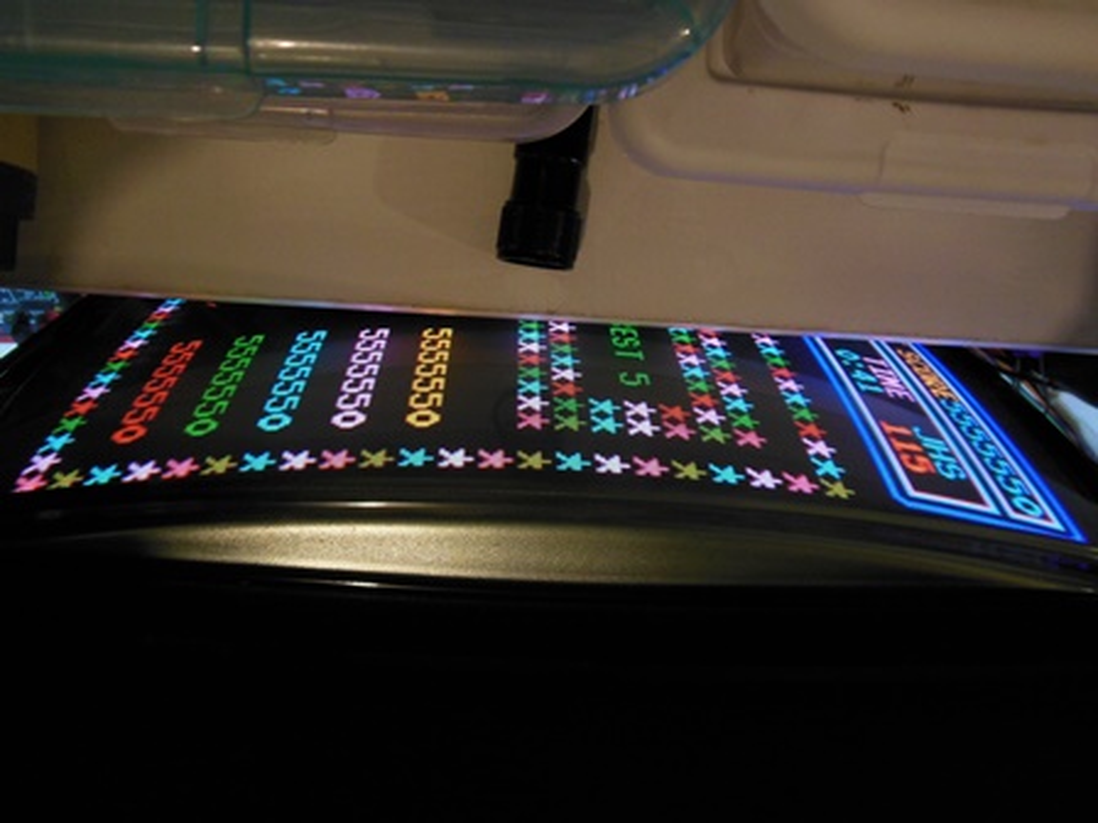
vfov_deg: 54.9
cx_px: 549
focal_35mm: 25
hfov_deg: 69.4
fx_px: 793
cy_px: 412
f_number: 3.2
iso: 400
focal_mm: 4.5
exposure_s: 1/20
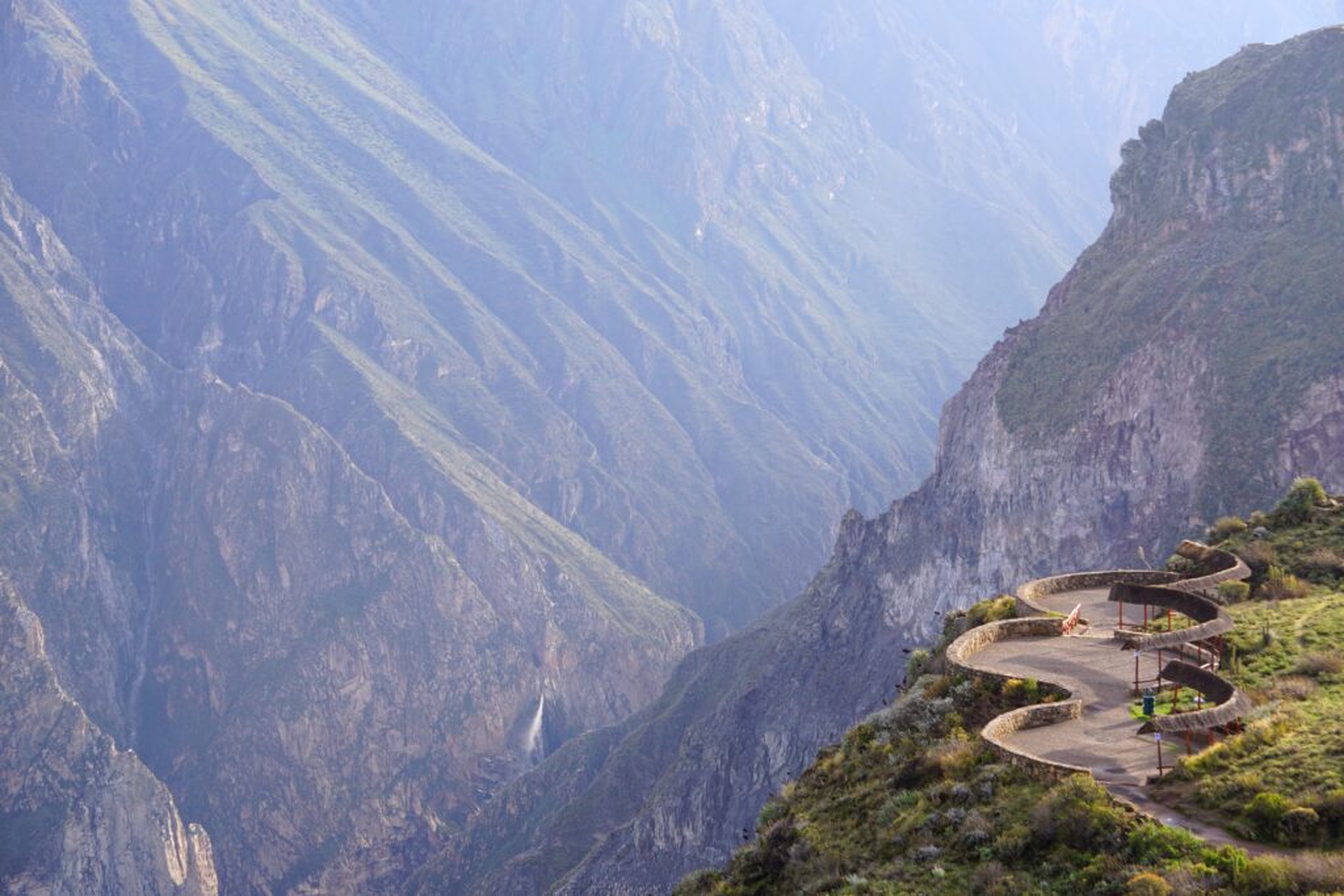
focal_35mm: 82
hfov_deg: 24.6
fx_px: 3080
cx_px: 672
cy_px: 448
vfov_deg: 16.6
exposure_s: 1/125
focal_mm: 55
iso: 100
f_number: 6.3
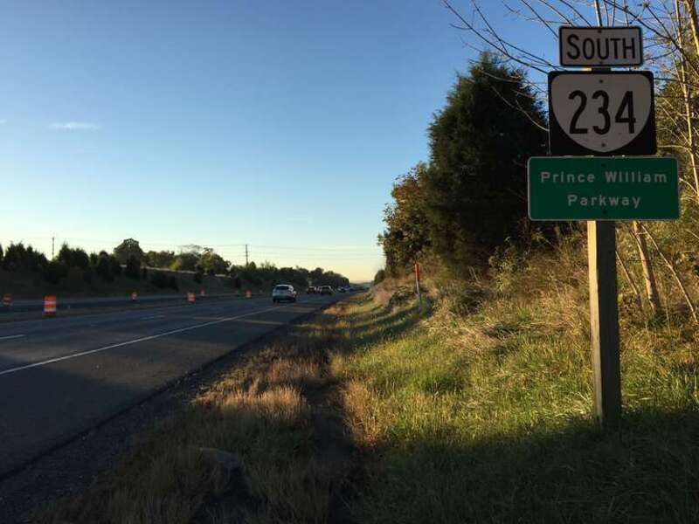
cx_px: 350
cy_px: 262
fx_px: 586
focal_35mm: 29
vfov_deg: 48.2
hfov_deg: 61.7
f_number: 2.2
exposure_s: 1/1014
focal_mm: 4.15
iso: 32
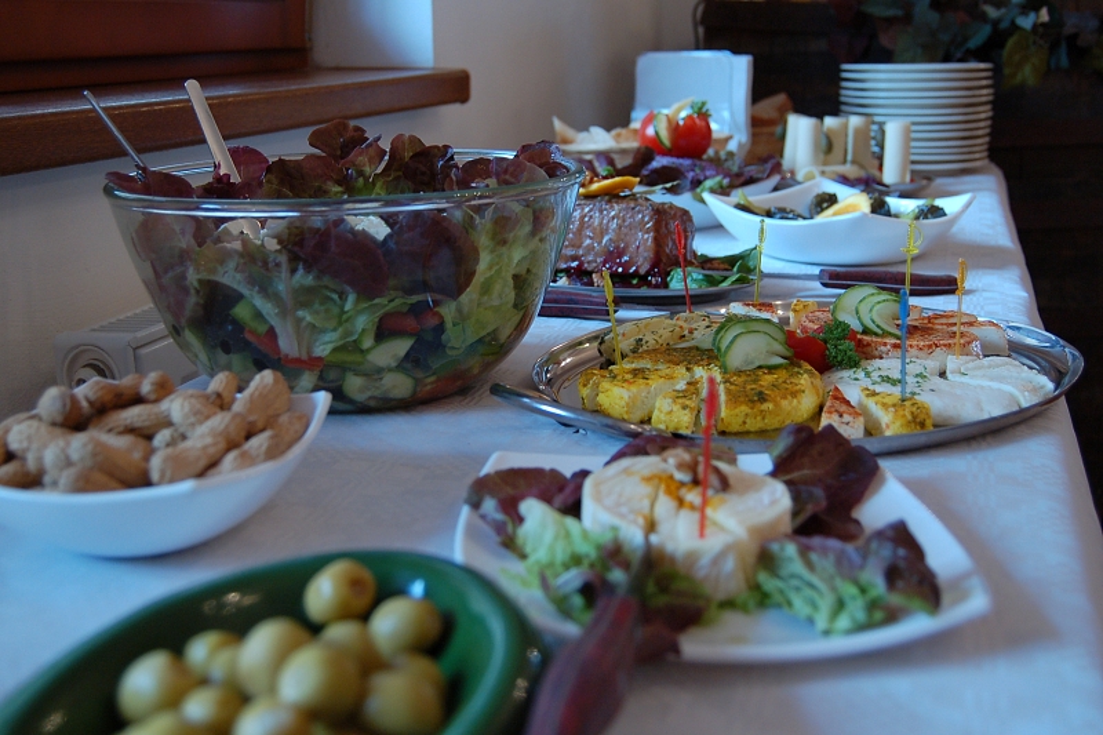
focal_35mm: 36
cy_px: 368
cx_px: 552
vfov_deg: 36.9
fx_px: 1103
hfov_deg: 53.1
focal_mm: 24
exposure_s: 1/125
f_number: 4
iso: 500
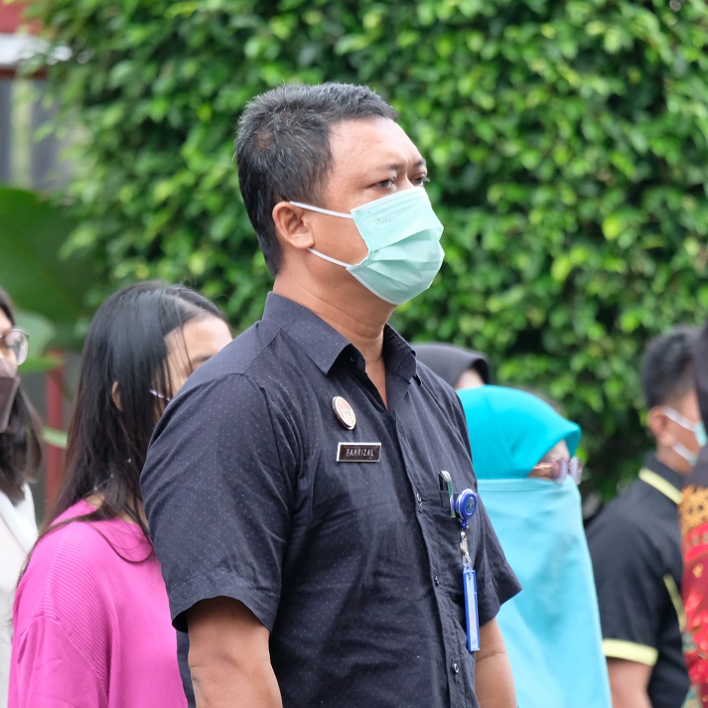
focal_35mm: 395
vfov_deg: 4.4
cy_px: 354
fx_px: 9140
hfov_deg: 4.4
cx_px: 347
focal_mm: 204.6
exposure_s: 1/320
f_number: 6.7
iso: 5000
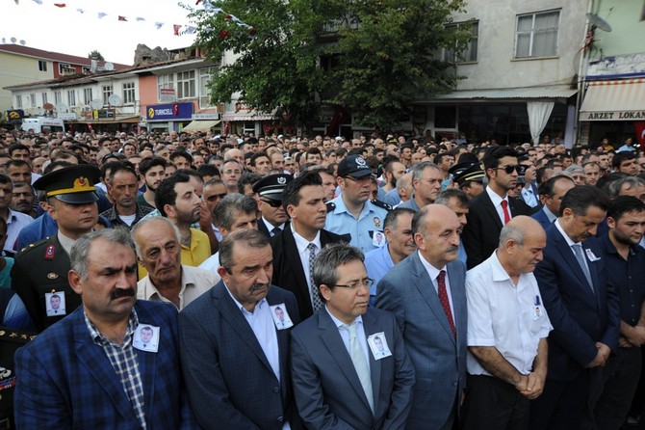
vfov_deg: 53.1
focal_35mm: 24
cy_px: 215
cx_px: 322
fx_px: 430
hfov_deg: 73.8
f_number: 8
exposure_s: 1/125
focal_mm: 24
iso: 400
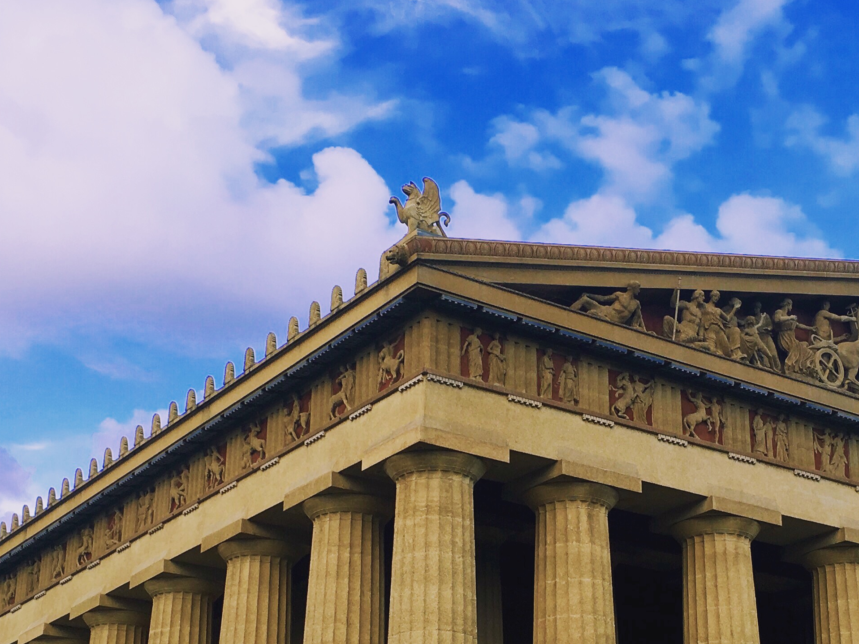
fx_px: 1513
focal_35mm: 61
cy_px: 487
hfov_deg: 31.6
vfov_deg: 23.8
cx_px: 510
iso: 25
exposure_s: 1/133
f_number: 2.2
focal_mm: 4.15
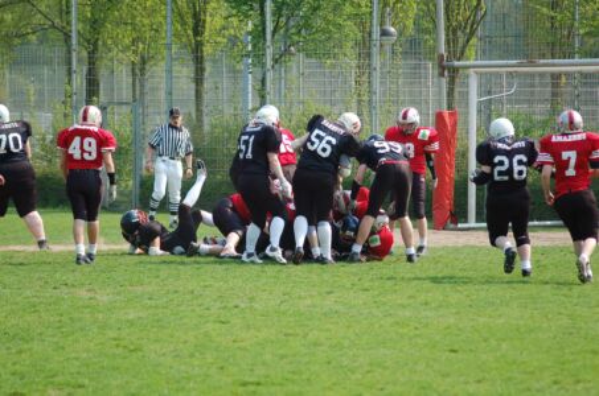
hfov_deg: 11.4
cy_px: 198
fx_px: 2989
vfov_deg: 7.6
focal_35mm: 180
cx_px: 300
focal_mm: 120
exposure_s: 1/1000
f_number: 4.2
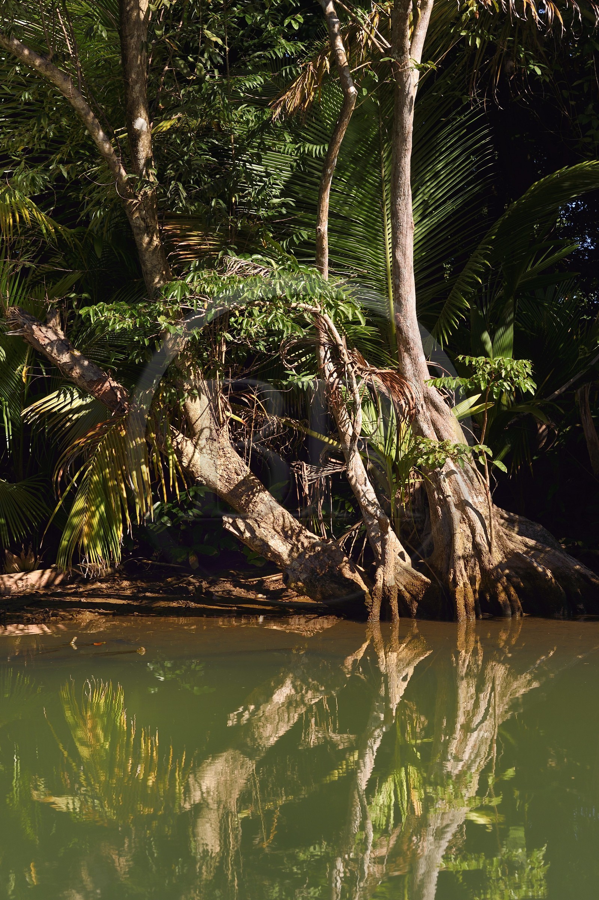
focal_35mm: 70
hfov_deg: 19.4
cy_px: 450
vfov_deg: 28.9
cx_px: 300
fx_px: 1748
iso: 200
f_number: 9
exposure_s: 1/200
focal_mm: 70
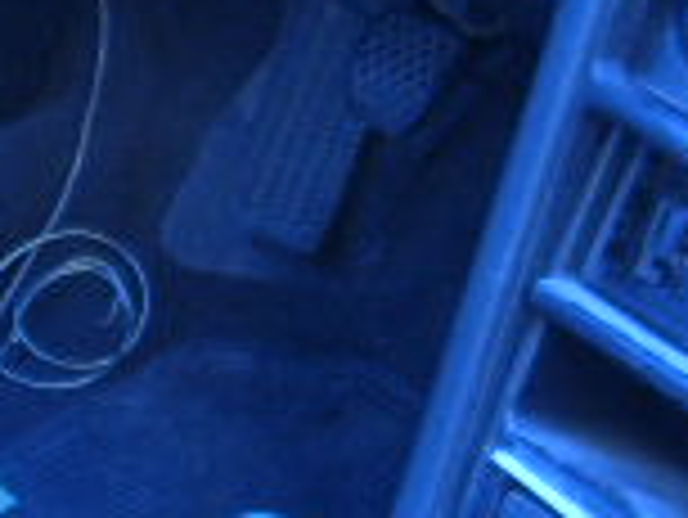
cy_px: 266
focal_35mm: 146
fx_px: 2904
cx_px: -108
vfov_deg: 10.2
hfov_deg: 13.2
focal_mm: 5.8
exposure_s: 1/20
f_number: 2.8
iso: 100
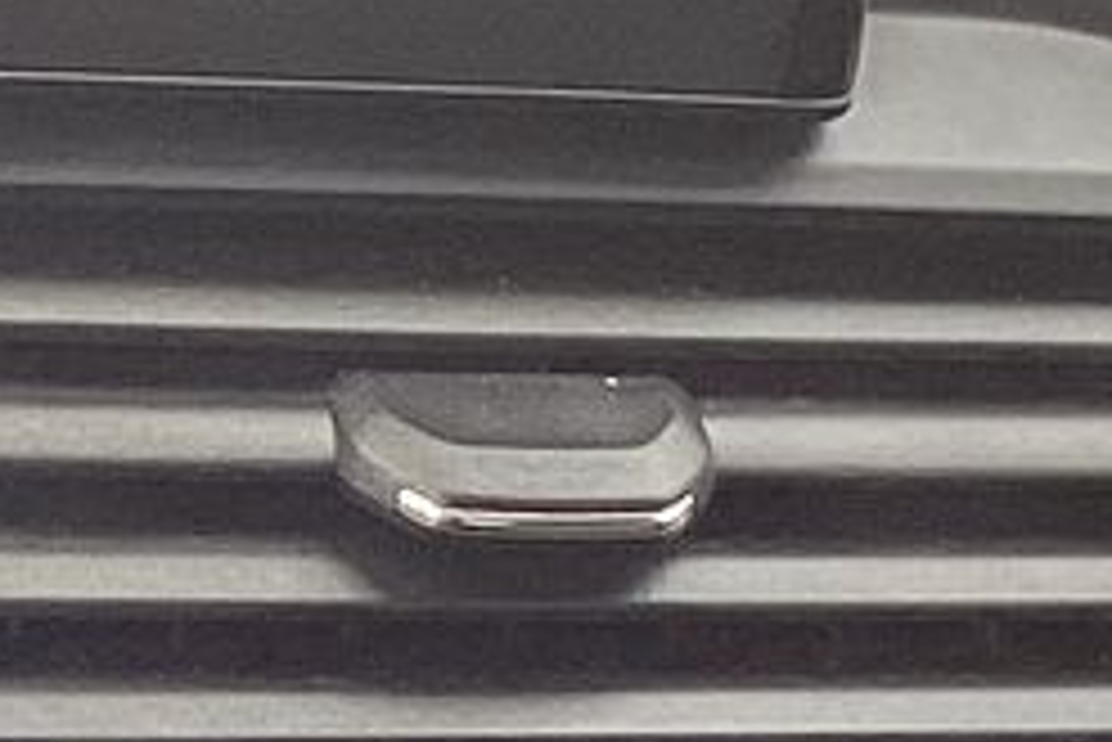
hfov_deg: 9.7
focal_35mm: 209
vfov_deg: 6.6
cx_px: -311
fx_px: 6459
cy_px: 769
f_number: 2.4
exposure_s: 1/120
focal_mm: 3.3
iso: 50
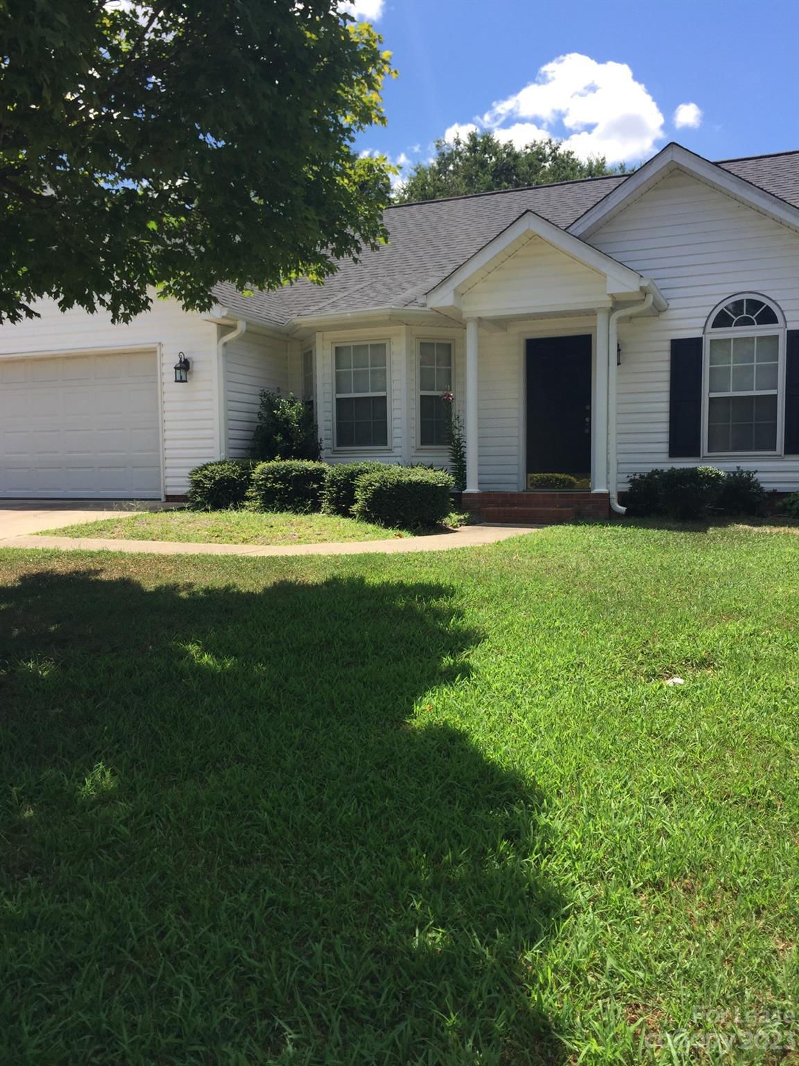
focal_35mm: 29
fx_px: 892
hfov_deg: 48.2
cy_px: 533
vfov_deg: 61.7
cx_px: 400
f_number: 2.2
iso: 32
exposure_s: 1/1276
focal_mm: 4.15
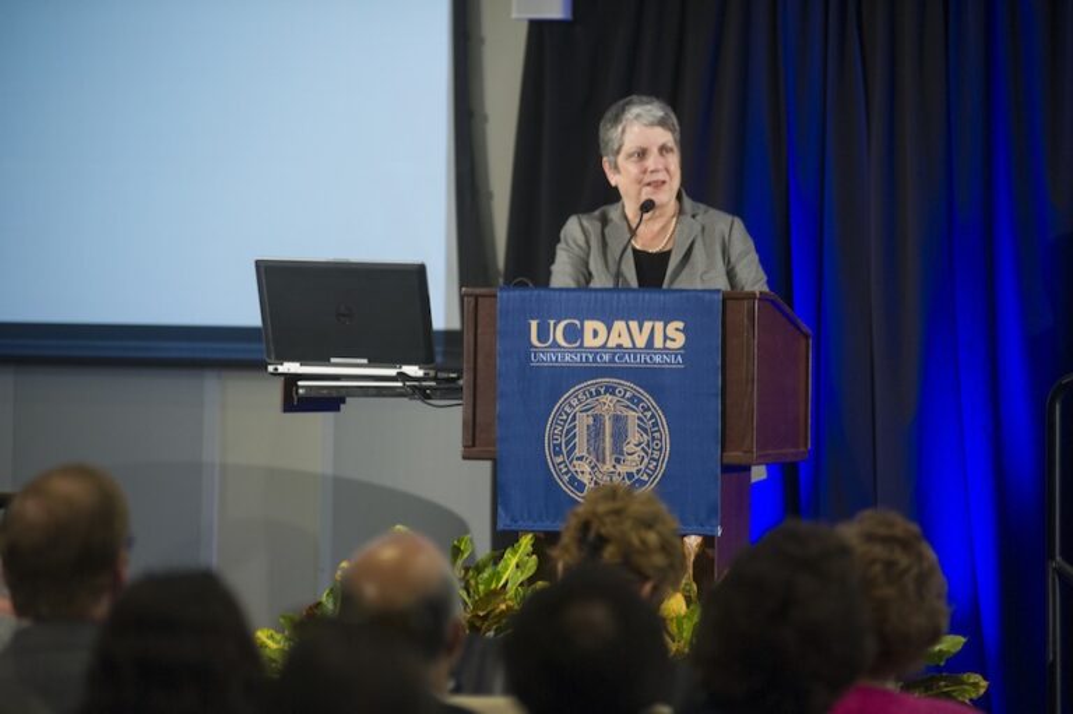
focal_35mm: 145
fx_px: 4319
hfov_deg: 14.2
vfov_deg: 9.4
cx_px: 536
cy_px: 357
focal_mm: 145
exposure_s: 1/125
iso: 1250
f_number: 2.8
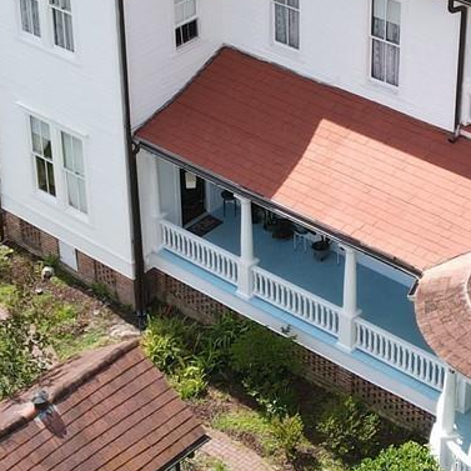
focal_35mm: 90
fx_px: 1385
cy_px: 114
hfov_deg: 19.3
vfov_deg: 19.2
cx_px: 252
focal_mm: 4.5
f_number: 2.8
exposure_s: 1/400
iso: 100
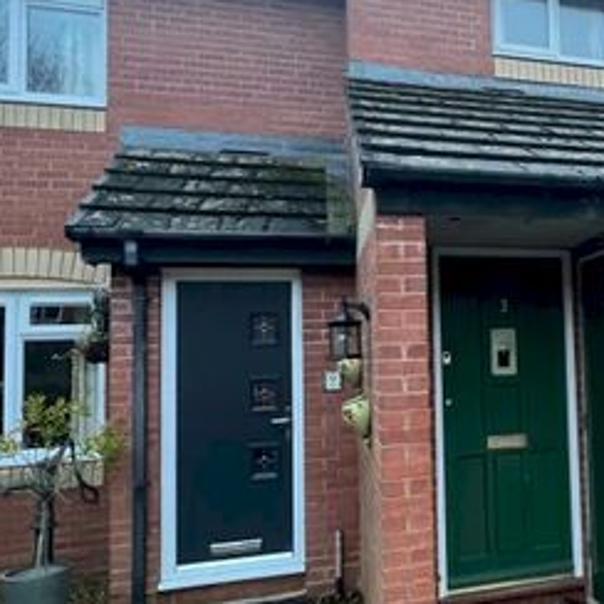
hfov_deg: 44.0
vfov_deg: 49.7
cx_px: 574
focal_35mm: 33
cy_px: 308
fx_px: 651
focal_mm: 1.57
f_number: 1.8
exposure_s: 1/60
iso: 640
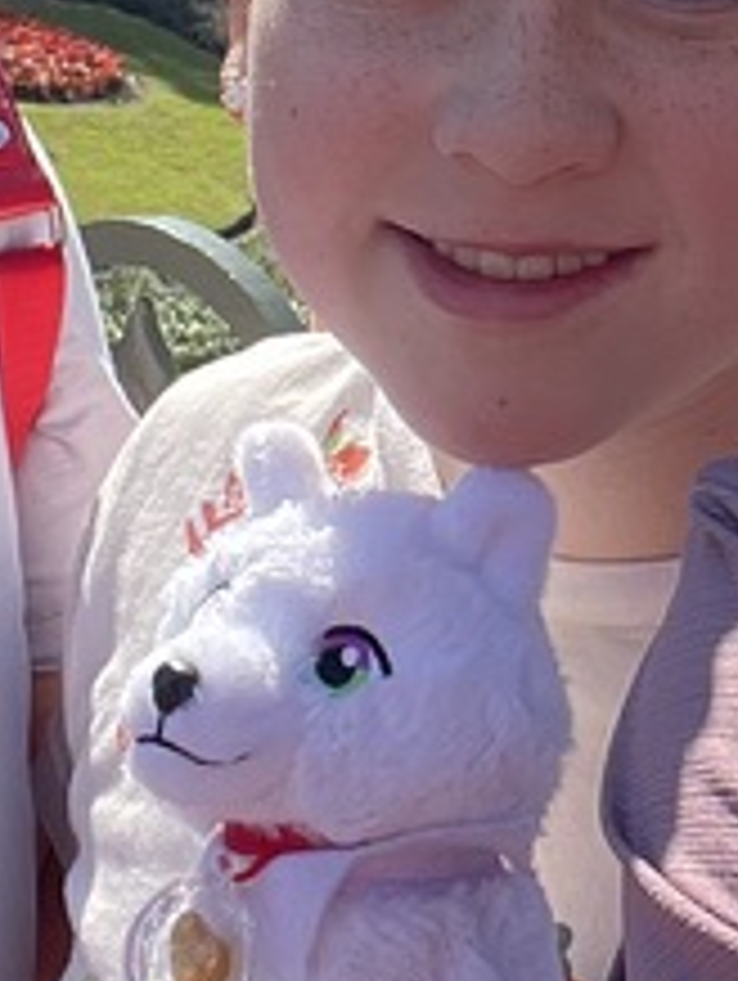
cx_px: 760
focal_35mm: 108
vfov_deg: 17.2
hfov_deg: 13.5
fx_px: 3064
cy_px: -252
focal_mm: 2.71
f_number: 2.2
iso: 25
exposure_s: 1/436
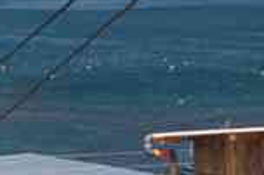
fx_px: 2529
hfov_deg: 5.7
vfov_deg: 4.0
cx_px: -452
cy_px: 144
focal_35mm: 345
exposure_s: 1/100
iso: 200
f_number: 11
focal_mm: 35
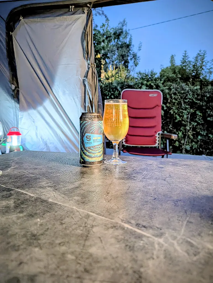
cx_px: 106
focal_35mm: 24
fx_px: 196
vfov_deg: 71.5
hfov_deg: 56.9
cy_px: 142
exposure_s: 1/16.7
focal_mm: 6.9
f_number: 1.68
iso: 54
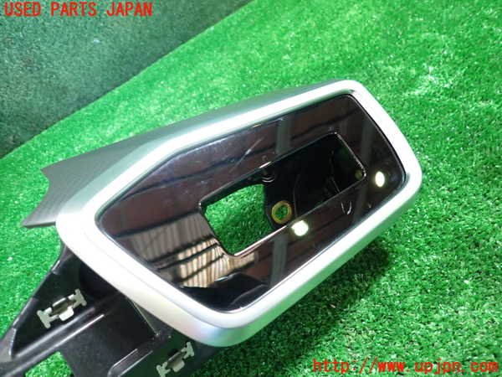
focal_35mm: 25
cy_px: 188
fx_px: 363
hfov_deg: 69.4
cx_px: 251
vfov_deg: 54.9
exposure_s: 1/30
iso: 400
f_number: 2
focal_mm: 4.5
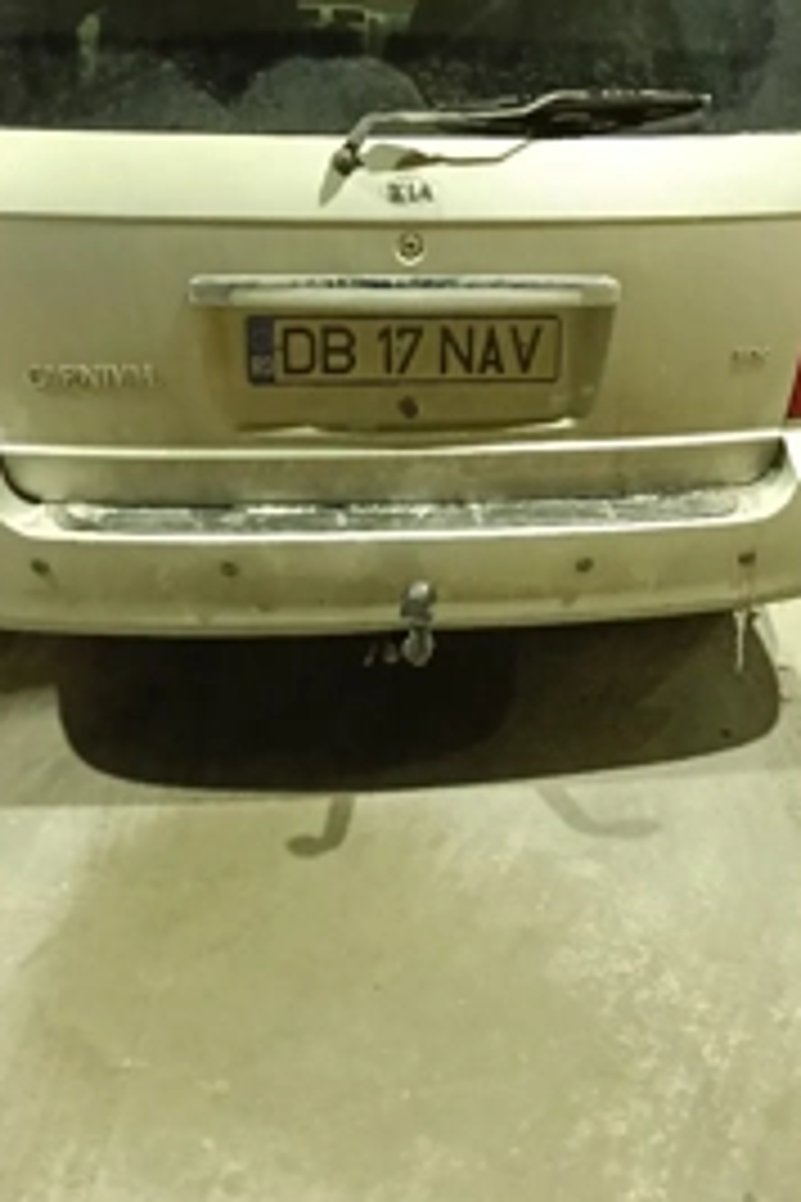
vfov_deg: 46.4
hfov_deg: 31.8
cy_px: 572
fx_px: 1402
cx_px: 500
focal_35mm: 42
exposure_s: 1/20
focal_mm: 3.98
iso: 1600
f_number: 1.8
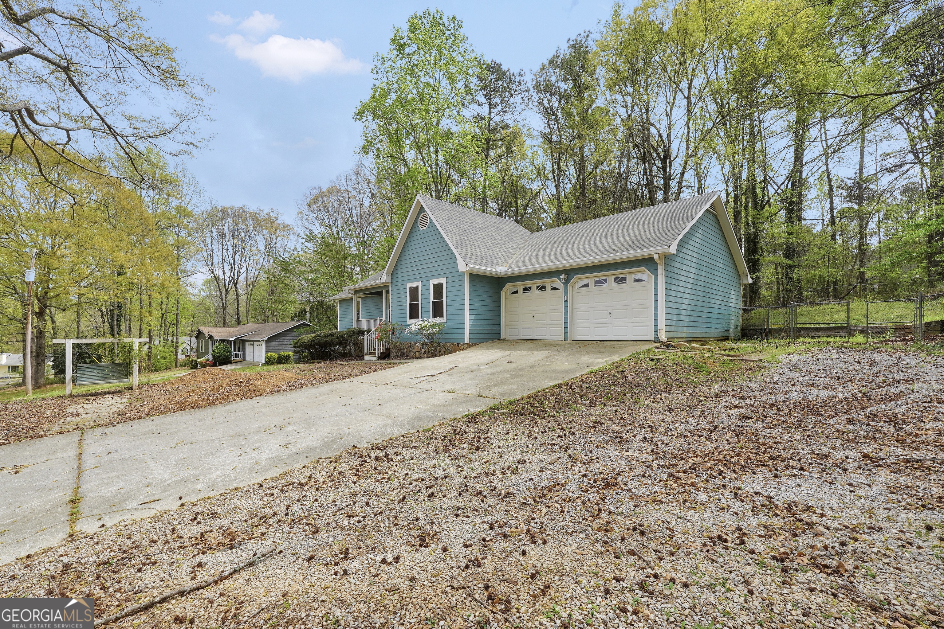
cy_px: 314
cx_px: 472
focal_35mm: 15
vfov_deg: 77.3
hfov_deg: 100.4
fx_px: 393
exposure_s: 1/125
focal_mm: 10
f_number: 9
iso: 100
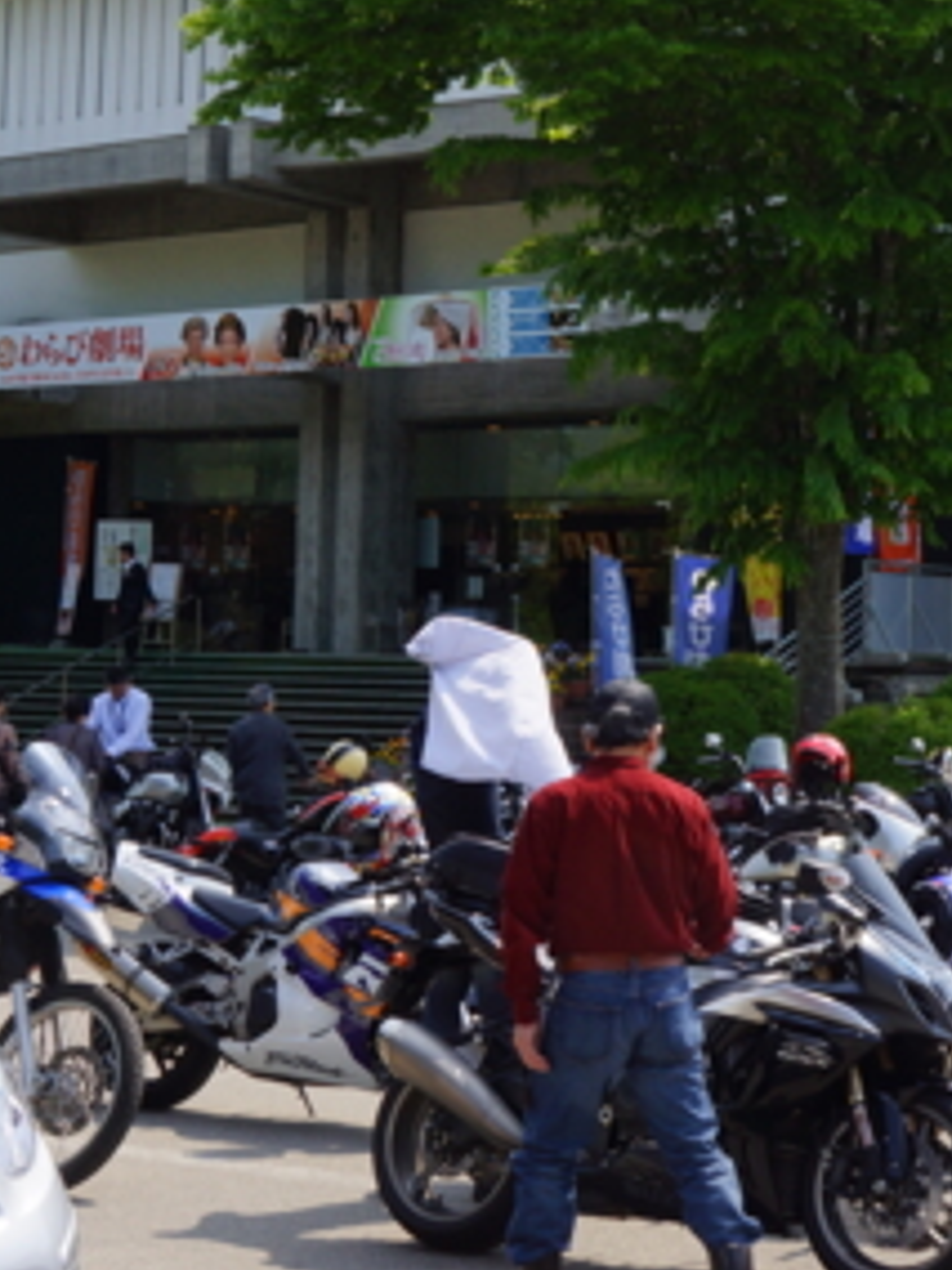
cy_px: 320
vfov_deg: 26.3
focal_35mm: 73
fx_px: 2677
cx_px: 693
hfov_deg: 20.0
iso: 100
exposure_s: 1/100
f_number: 13
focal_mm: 18
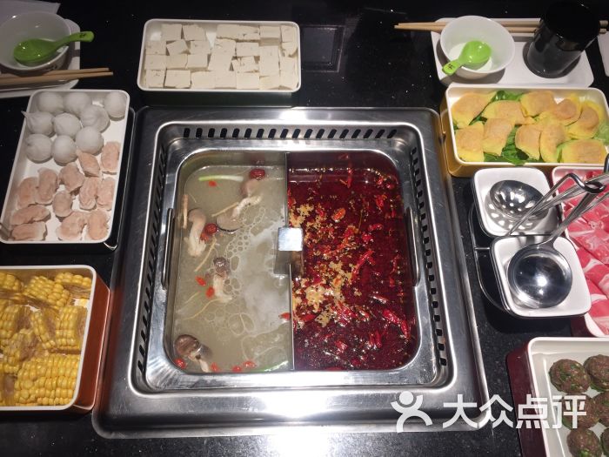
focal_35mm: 29
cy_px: 228
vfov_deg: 48.2
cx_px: 304
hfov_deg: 61.7
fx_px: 510
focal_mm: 4.15
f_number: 2.2
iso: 32
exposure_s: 1/50
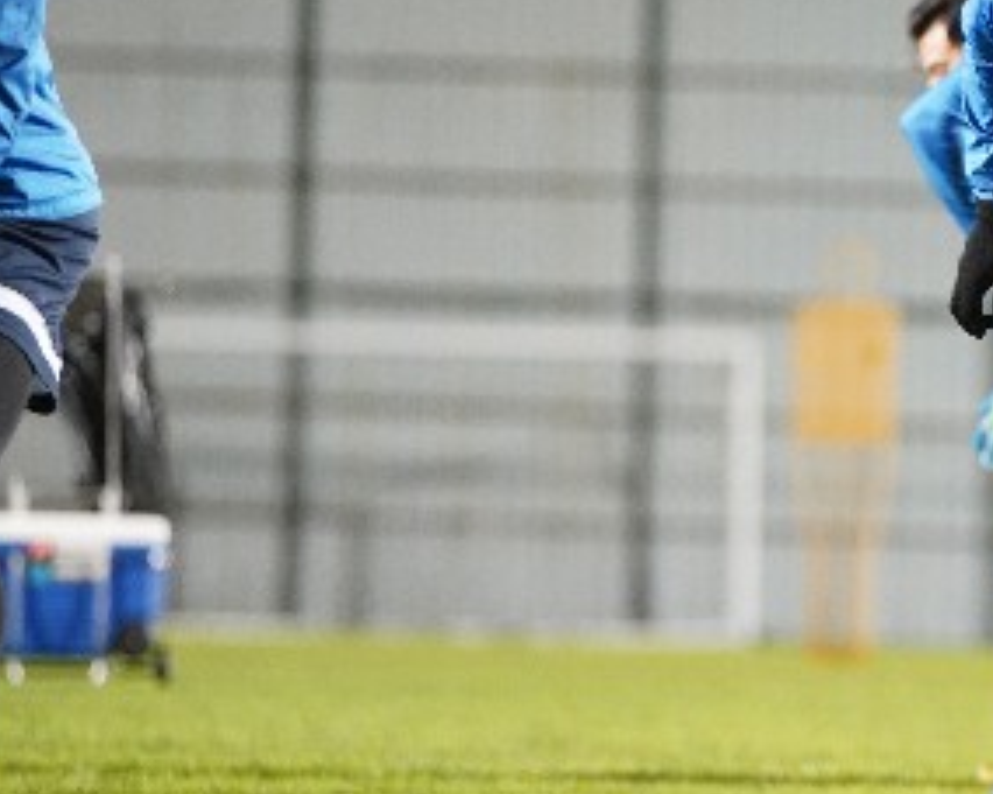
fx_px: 11840
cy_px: 198
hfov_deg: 4.8
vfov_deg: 3.8
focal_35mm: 403
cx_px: 1021
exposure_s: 1/200
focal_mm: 182
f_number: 3.2
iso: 4000
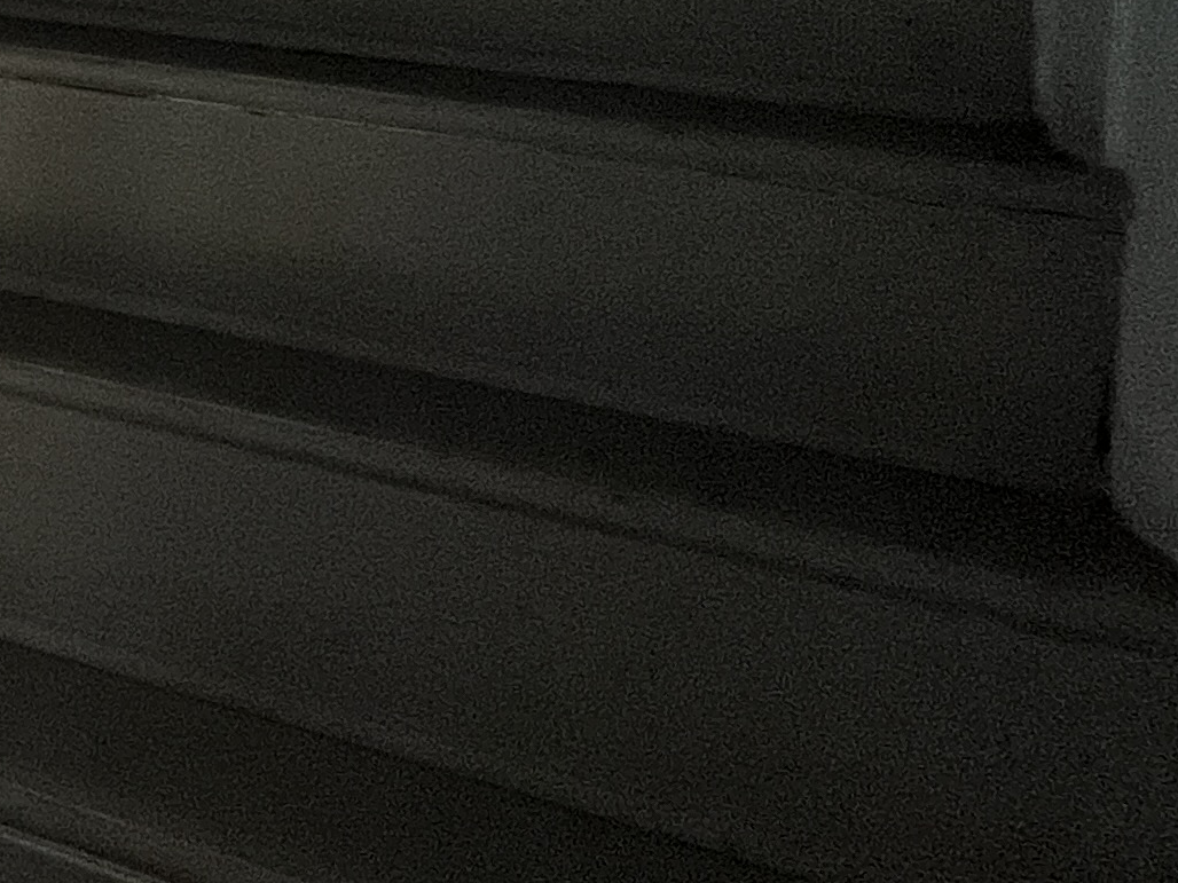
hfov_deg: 23.0
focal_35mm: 51
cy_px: -189
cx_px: -879
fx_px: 1736
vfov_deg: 25.5
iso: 320
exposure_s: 1/60
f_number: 1.8
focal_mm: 1.57
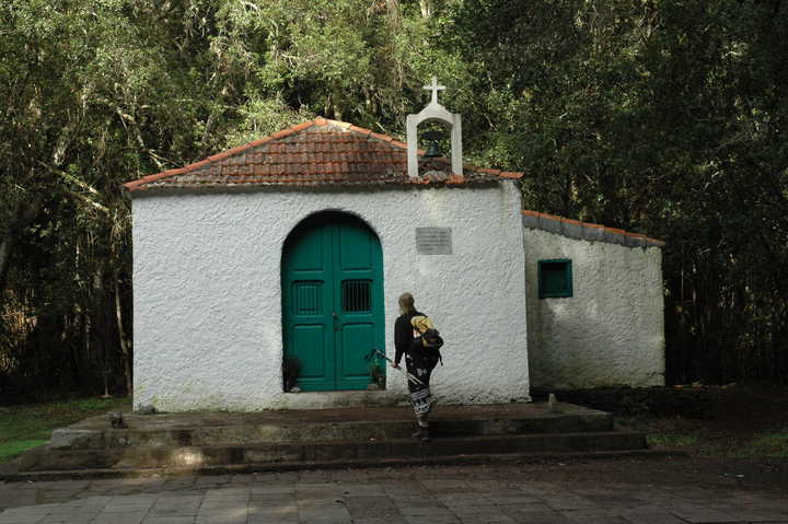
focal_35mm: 52
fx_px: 1148
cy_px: 262
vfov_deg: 25.7
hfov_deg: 37.9
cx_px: 394
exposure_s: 1/320
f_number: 9
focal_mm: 35
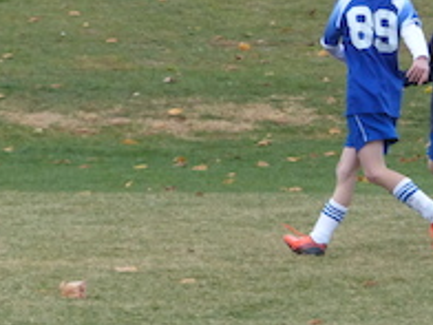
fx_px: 9094
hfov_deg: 2.7
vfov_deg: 2.0
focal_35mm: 727
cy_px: 27
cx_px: 401
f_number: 2.8
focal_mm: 48.3
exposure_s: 1/500
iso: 250
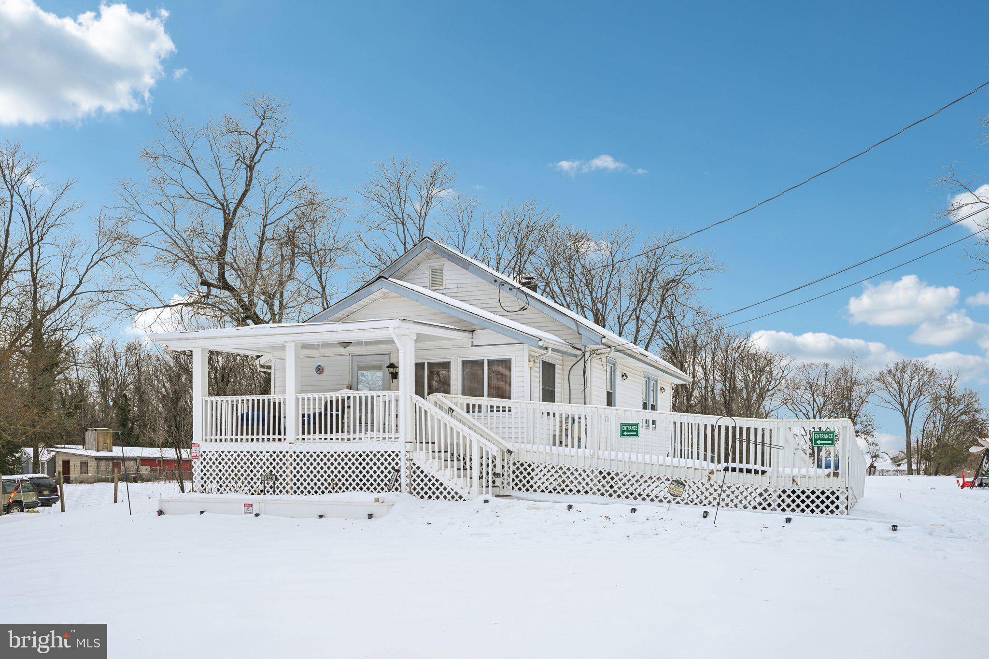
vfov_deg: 43.6
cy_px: 330
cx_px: 494
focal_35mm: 30
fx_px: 824
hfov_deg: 61.9
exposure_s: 1/800
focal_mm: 30
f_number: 8
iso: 400
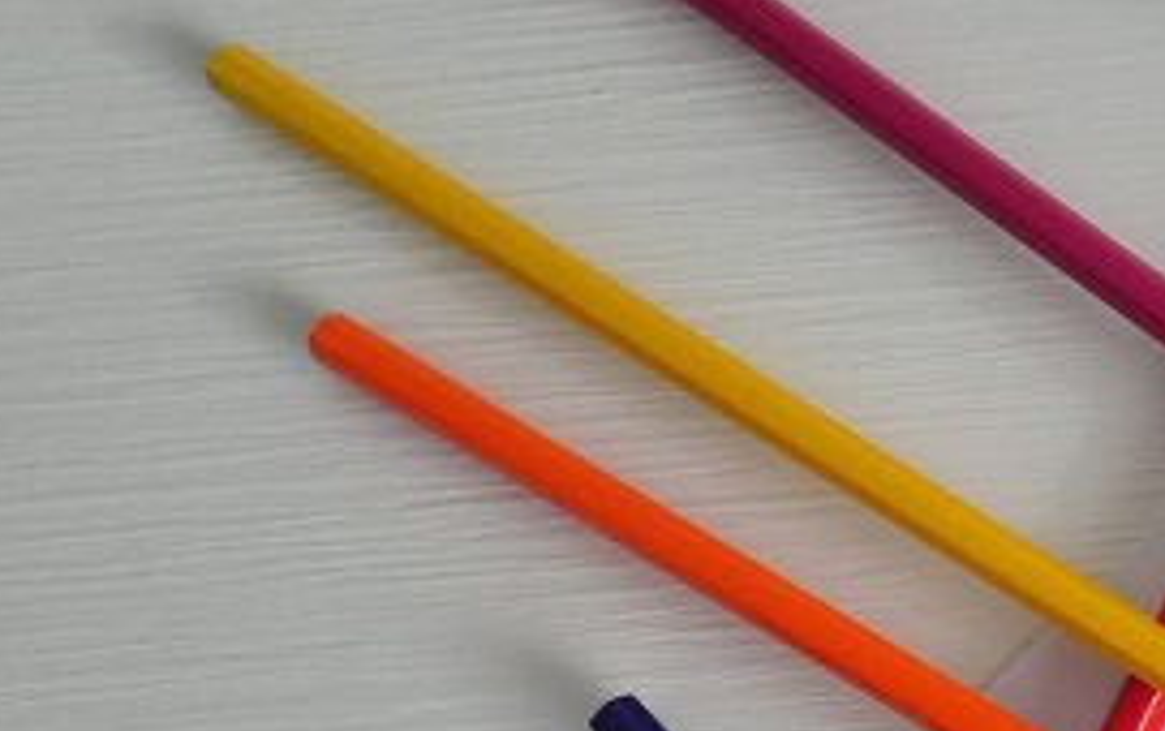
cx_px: 1803
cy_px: 983
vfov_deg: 15.8
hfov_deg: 21.6
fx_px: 2479
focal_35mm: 78
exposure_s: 1/160
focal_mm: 3.6
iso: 320
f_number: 2.8
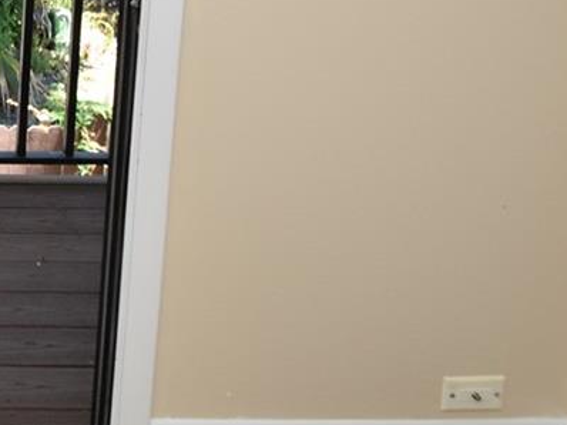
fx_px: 949
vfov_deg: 22.0
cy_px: -163
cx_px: -355
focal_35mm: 58
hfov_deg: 23.7
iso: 200
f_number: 4.5
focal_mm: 10
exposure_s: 1/80
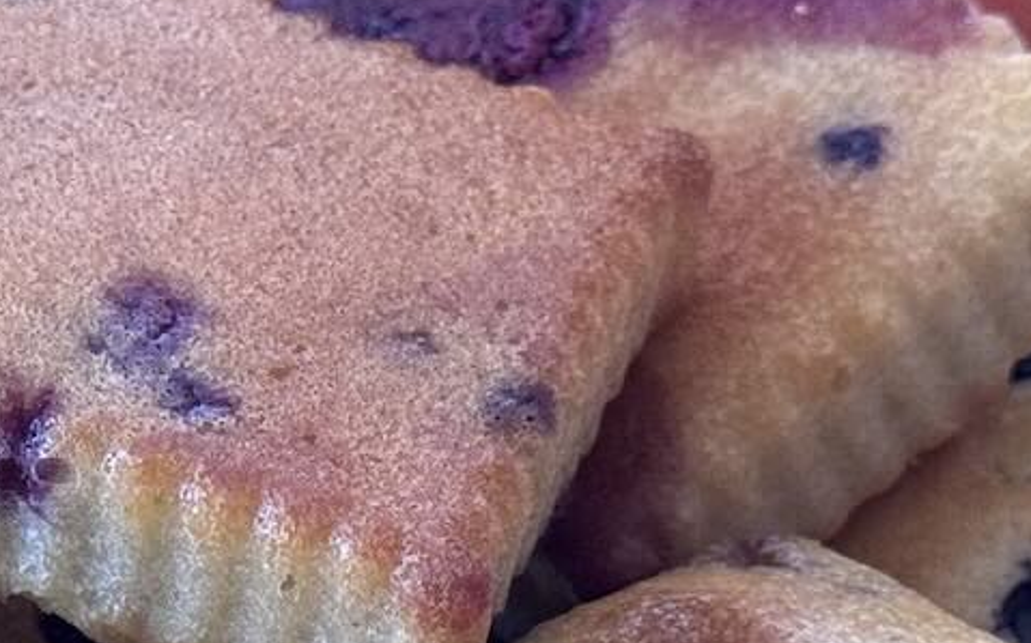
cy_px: 867
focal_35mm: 170
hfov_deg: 12.2
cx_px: 90
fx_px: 4775
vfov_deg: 7.6
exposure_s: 1/55
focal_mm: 6.76
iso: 250
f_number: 1.78
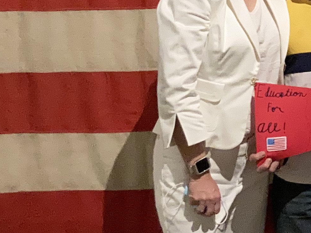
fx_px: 1033
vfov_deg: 12.4
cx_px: 408
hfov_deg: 16.2
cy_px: -82
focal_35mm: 115
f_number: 1.8
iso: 400
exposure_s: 1/30
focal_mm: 3.99
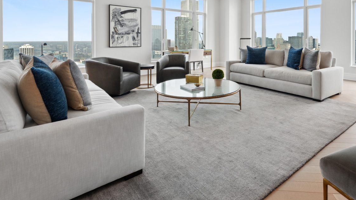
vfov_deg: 50.8
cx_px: 212
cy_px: 45
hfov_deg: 82.9
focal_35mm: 21
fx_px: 198
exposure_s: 1/10
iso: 500
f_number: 13
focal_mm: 14
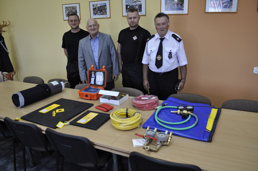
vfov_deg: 47.8
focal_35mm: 27
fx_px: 193
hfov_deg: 67.4
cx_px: 129
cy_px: 86
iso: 450
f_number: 4
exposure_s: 1/60
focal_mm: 18
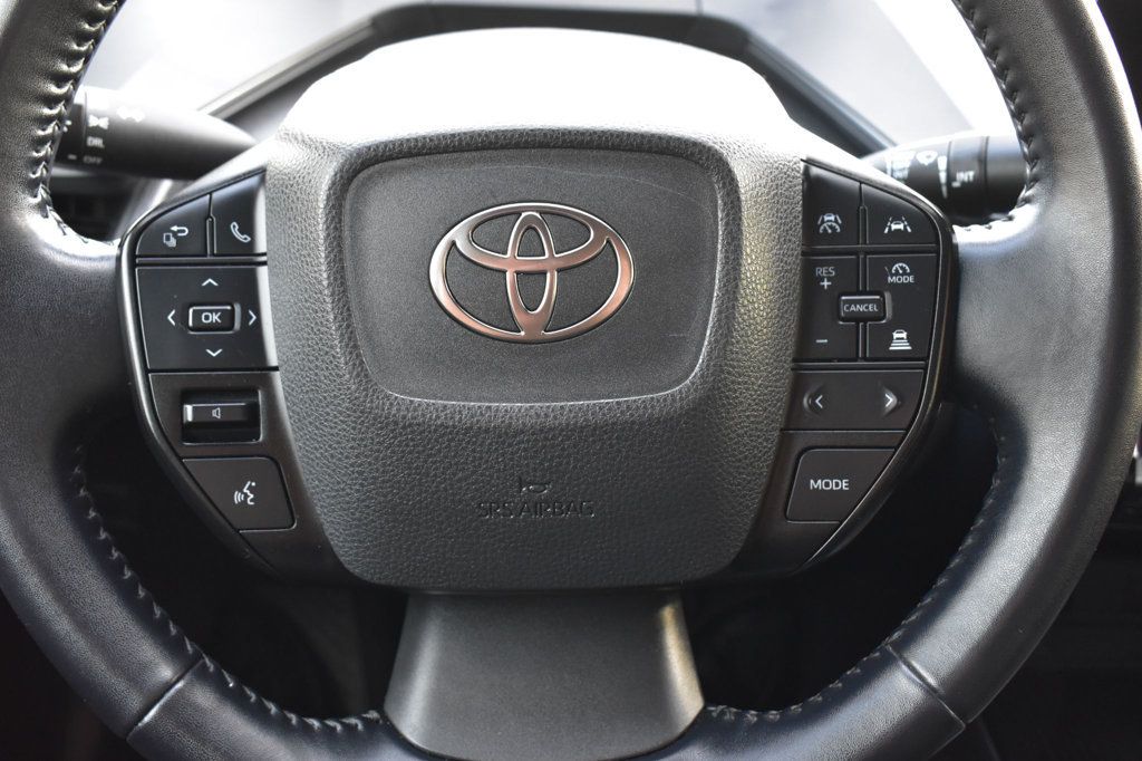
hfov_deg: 55.1
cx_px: 571
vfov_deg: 38.3
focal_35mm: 34
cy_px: 380
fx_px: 1094
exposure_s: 1/15
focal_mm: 23
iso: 1600
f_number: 6.3
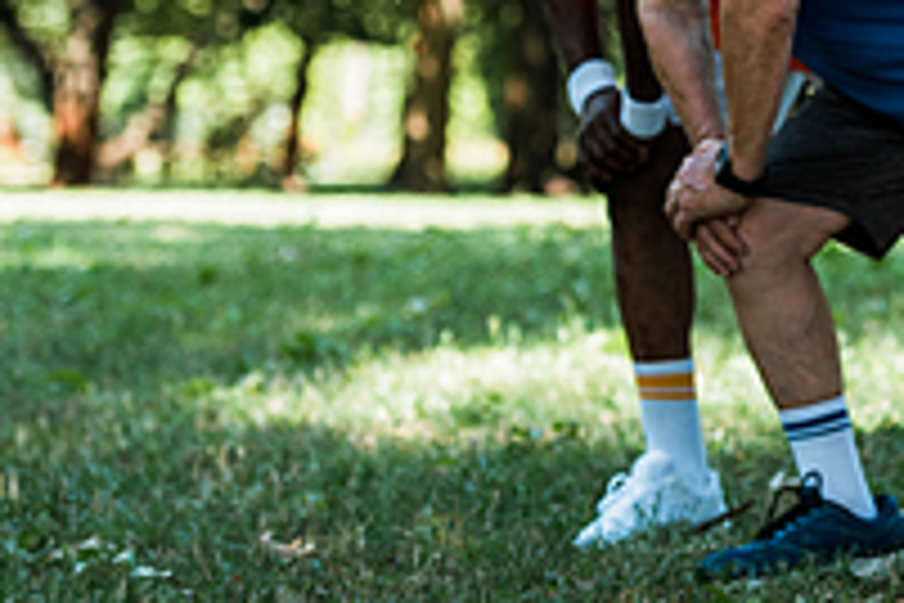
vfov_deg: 6.0
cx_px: 1016
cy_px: -9
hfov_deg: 8.9
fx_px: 5750
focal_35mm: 229
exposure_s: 1/400
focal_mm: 92
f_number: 3.5
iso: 250
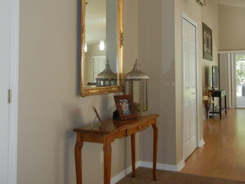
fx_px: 297
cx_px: 130
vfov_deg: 34.1
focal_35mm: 42
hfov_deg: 44.7
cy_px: 63
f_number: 3.5
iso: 200
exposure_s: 1/30
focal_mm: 5.4
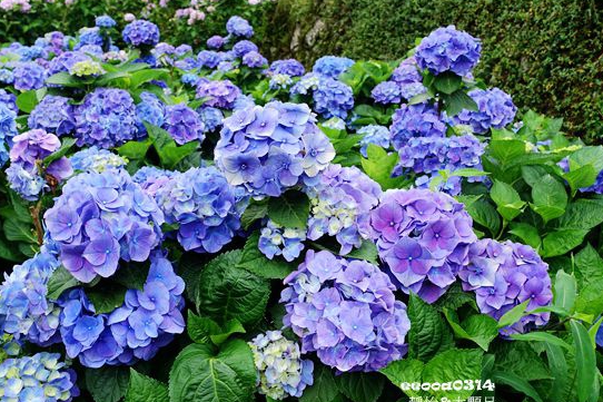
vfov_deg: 36.8
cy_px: 210
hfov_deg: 53.0
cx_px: 268
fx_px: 603
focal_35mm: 36
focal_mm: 10.89
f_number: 4
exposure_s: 1/125
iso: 125
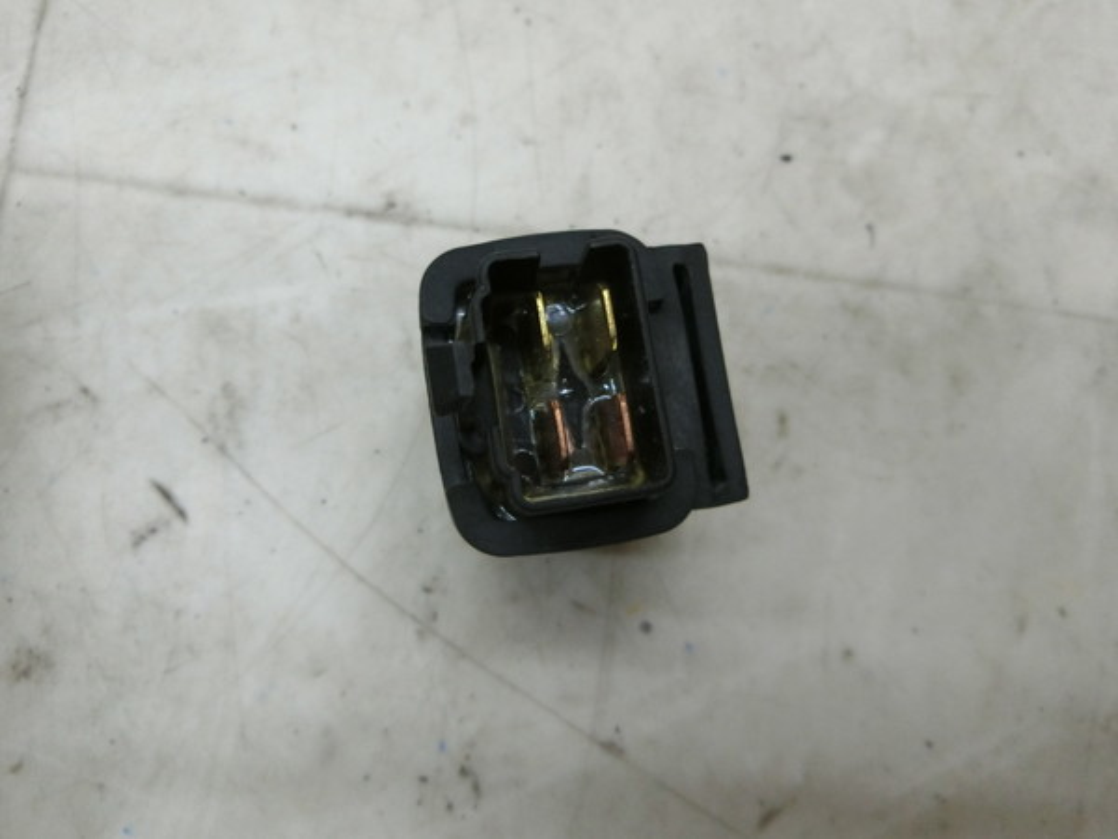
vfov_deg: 54.9
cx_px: 559
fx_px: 807
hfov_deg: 69.4
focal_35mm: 25
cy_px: 420
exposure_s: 1/100
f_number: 3.5
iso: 400
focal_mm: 4.5
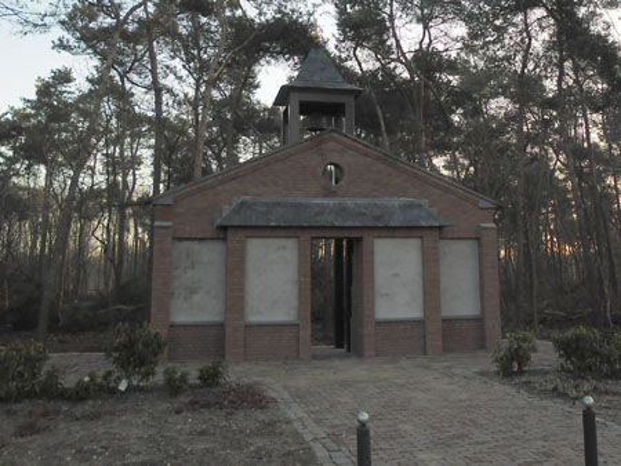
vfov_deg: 51.4
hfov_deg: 65.3
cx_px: 310
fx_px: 485
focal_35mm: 27
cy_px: 233
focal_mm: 4.9
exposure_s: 1/107
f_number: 3.5
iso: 80
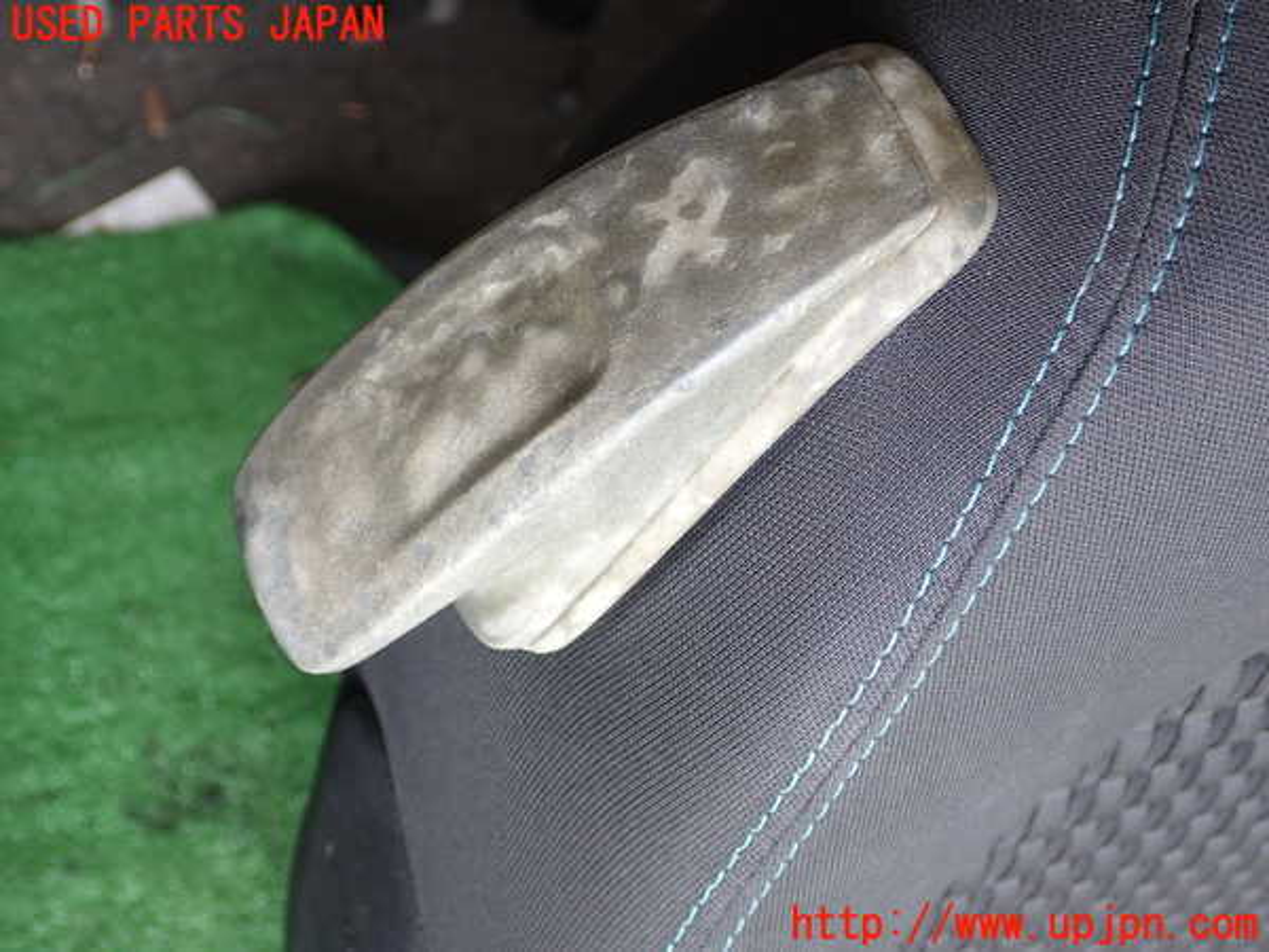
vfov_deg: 35.1
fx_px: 1503
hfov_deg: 45.8
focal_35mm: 41
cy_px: 476
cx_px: 634
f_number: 2.8
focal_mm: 7.31
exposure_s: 1/80
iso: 125
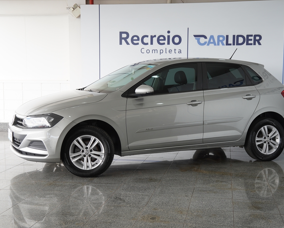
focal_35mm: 53
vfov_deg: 28.8
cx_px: 156
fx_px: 442
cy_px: 114
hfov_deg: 35.6
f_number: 4
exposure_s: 1/60
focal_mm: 31
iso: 100
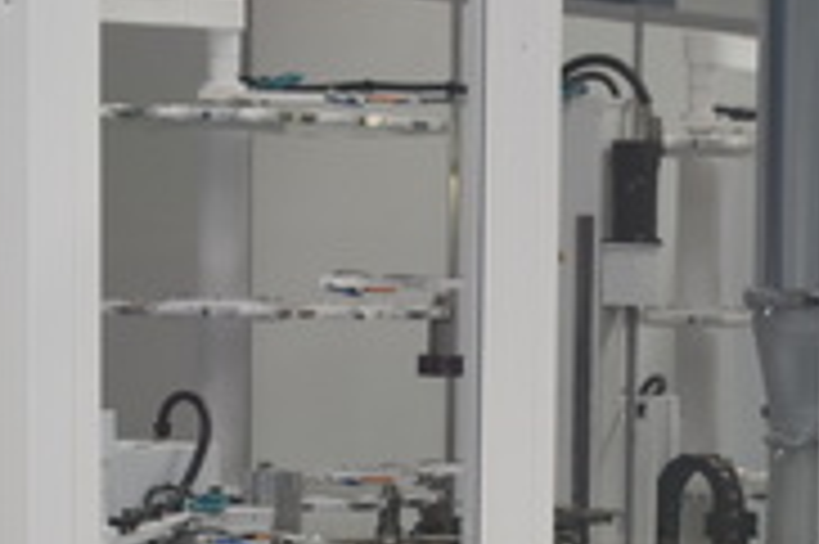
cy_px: 683
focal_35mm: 162
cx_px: 756
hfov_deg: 12.6
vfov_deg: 8.4
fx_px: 3682
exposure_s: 1/100
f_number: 5
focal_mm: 27
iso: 400
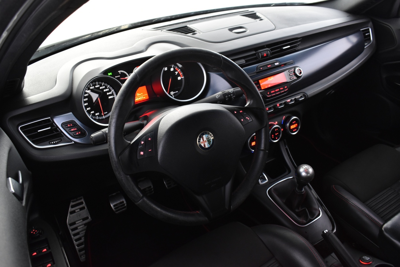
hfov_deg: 59.5
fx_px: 350
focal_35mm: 32
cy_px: 134
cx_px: 200
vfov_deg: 41.7
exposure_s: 1/8
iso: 1250
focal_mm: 21
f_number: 5.6
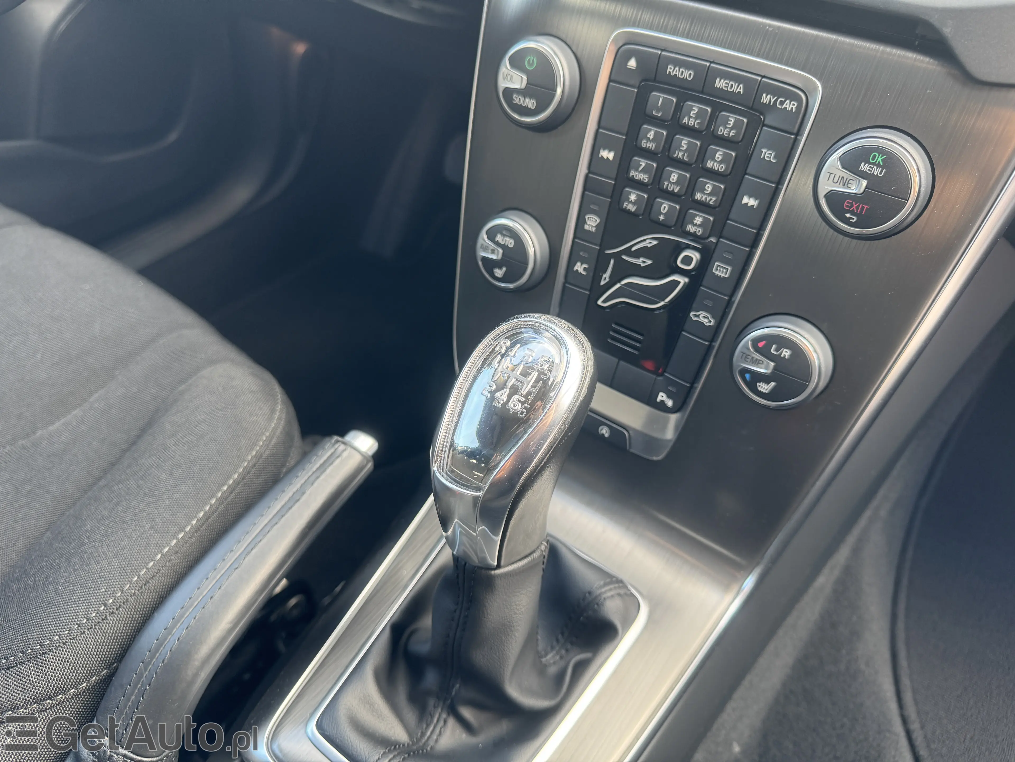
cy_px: 381
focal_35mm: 24
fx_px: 704
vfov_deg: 56.8
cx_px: 508
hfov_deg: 71.6
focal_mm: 6.76
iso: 200
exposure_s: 1/94
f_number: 1.78
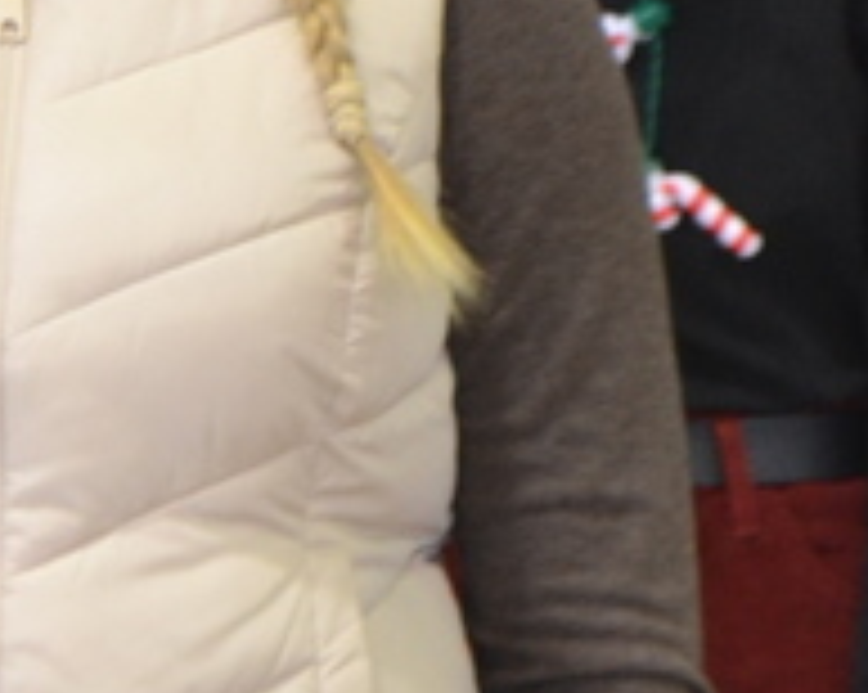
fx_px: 9213
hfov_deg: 5.4
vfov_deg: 4.3
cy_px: 166
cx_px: -223
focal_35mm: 359
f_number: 5.6
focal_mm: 48
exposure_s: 1/15
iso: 900
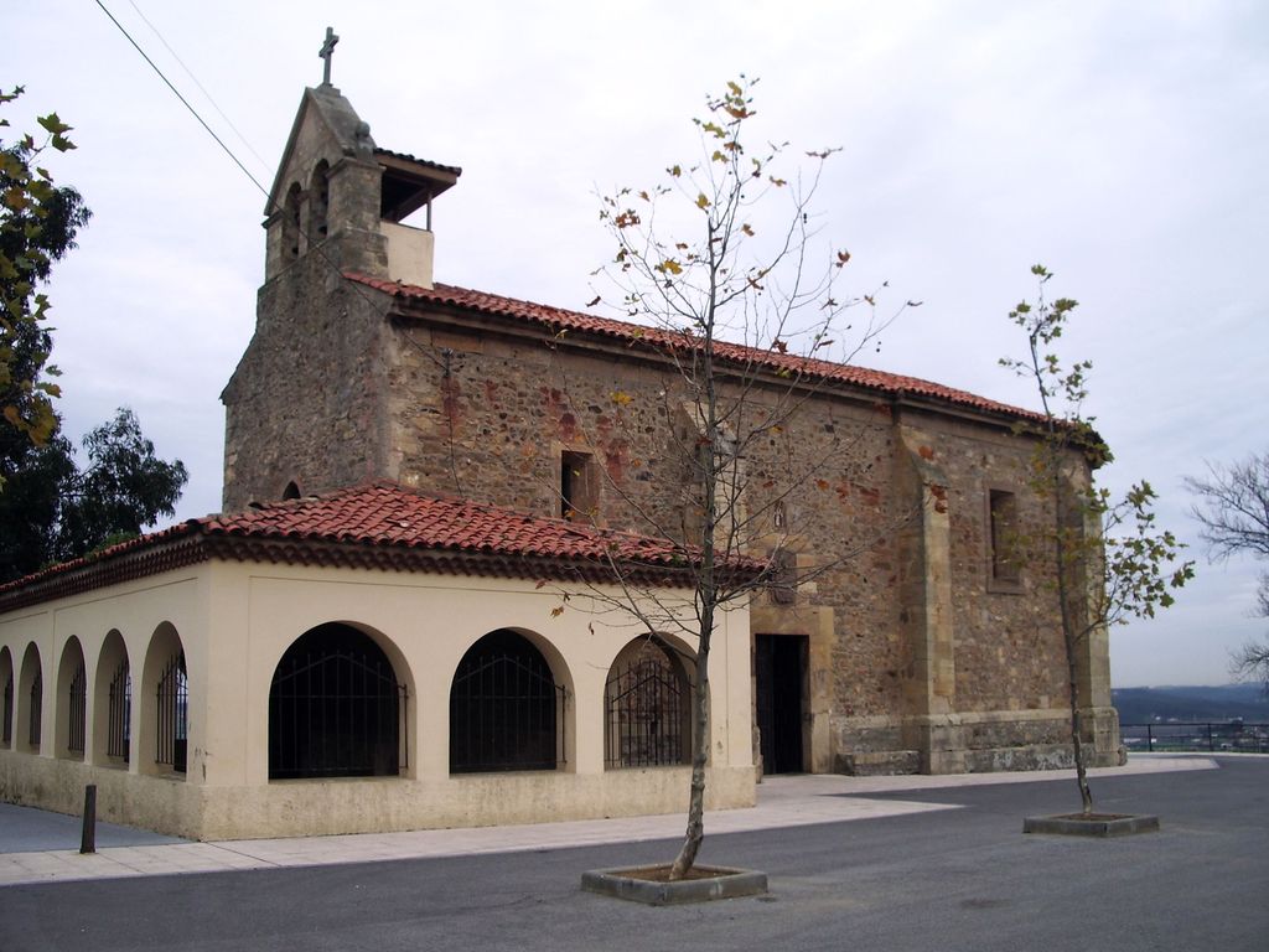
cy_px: 476
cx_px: 634
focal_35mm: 35
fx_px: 1283
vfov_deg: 40.7
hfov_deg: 52.6
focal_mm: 5.8
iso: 50
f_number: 4.3
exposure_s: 1/160
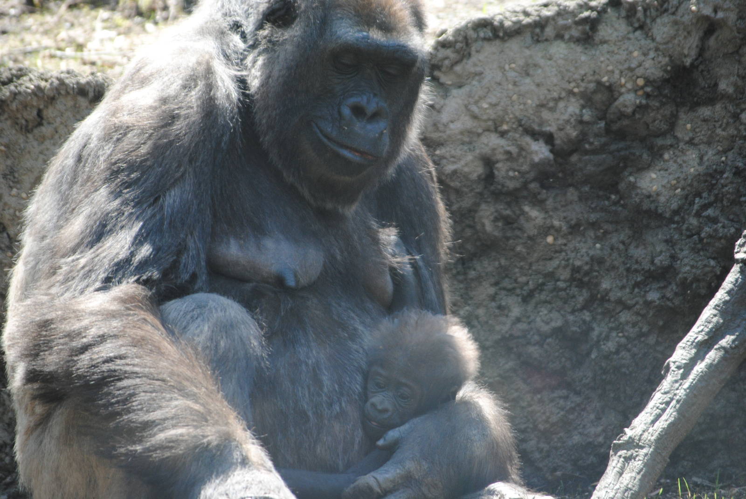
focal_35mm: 270
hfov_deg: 7.6
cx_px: 373
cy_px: 250
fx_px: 5602
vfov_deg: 5.1
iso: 400
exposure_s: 1/160
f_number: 5.6
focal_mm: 180
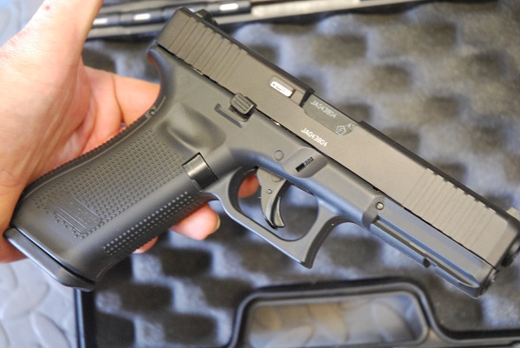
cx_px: 260
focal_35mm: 78
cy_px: 174
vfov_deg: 17.5
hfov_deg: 26.0
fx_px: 1127
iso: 1600
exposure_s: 1/20
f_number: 4.5
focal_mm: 52
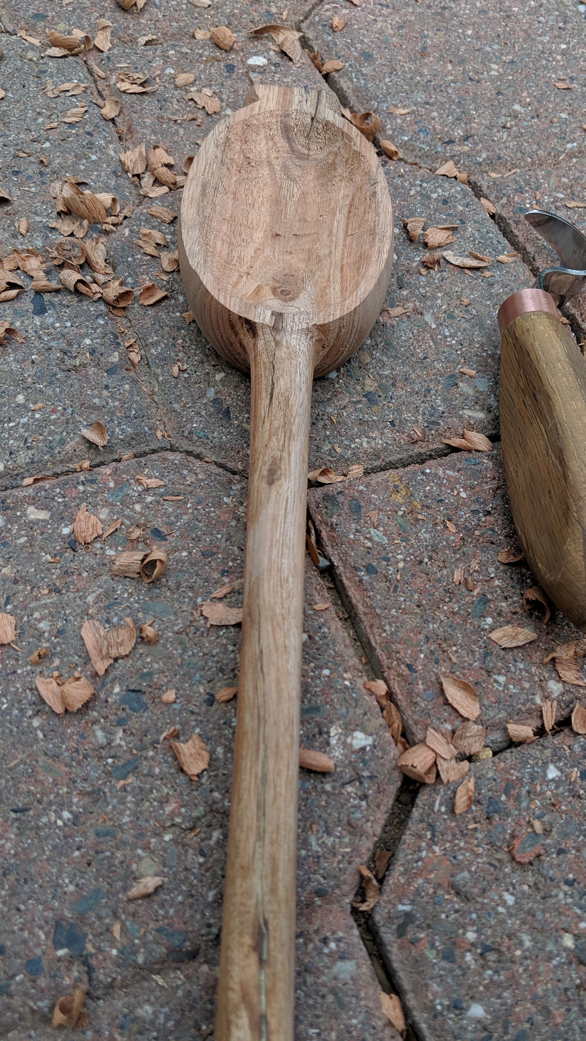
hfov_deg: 38.9
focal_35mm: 30
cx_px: 312
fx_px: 829
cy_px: 514
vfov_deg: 64.3
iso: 46
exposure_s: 1/266
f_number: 1.8
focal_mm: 4.44
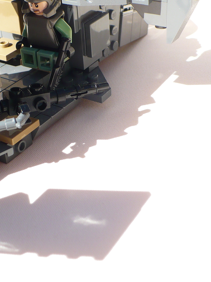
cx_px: 51
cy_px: 73
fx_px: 480
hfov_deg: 24.5
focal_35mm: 59
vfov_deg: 32.1
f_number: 2.8
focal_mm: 6.1
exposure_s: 1/1000
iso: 100
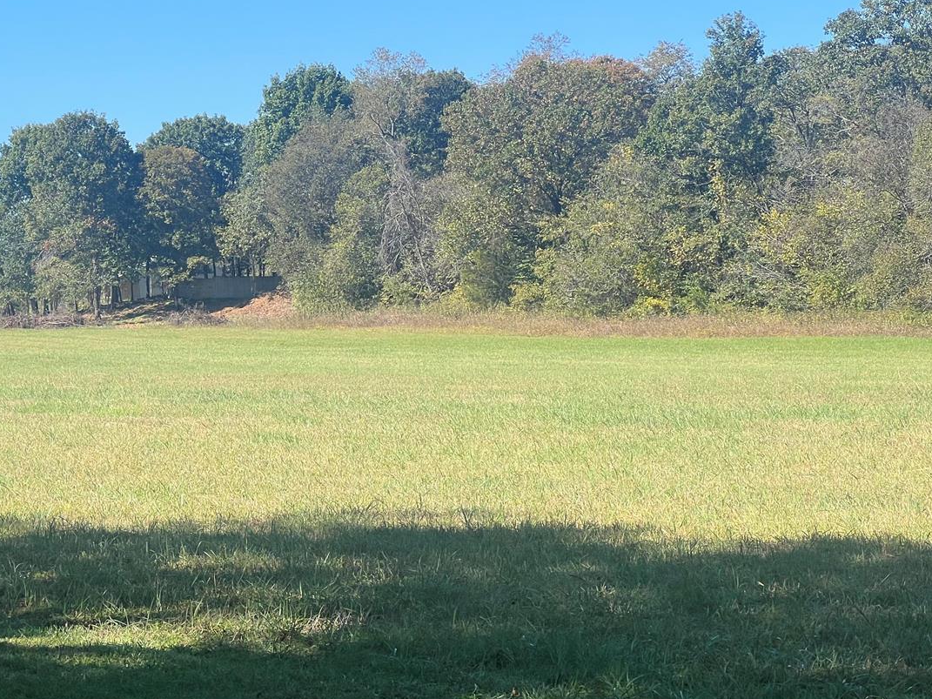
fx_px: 3096
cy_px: 439
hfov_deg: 17.0
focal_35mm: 115
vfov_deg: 12.9
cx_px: 244
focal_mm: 9
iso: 32
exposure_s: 1/402
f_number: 2.8
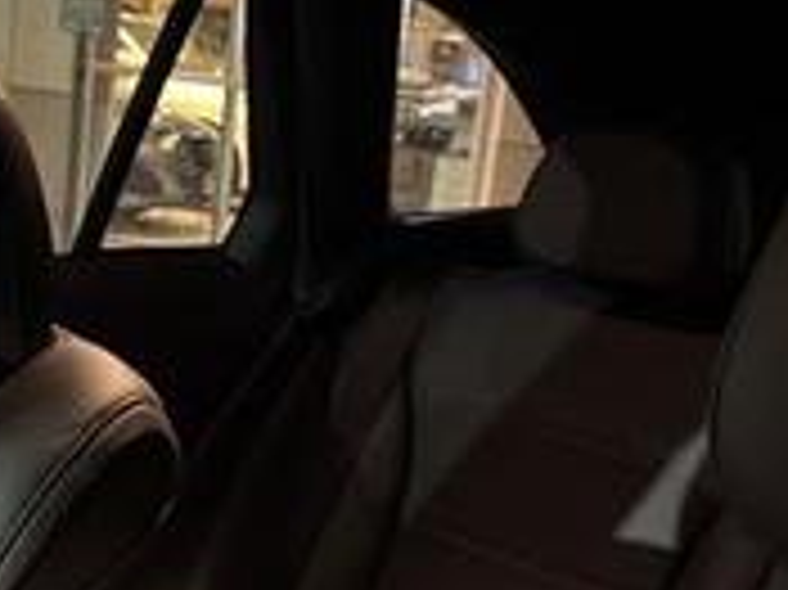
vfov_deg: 21.0
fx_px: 1570
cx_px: 270
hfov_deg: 28.0
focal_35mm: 69
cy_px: 482
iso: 1600
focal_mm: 6.76
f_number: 1.78
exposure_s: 1/18
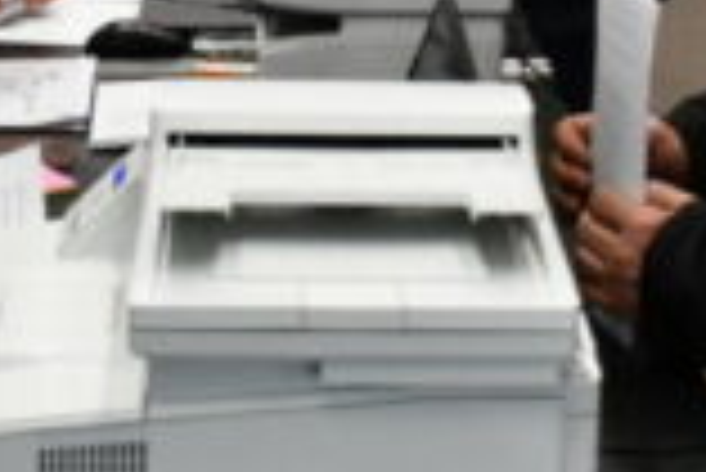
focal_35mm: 143
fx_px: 2807
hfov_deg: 14.3
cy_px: -229
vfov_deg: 9.4
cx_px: 346
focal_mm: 20
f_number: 3.5
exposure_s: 1/125
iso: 800
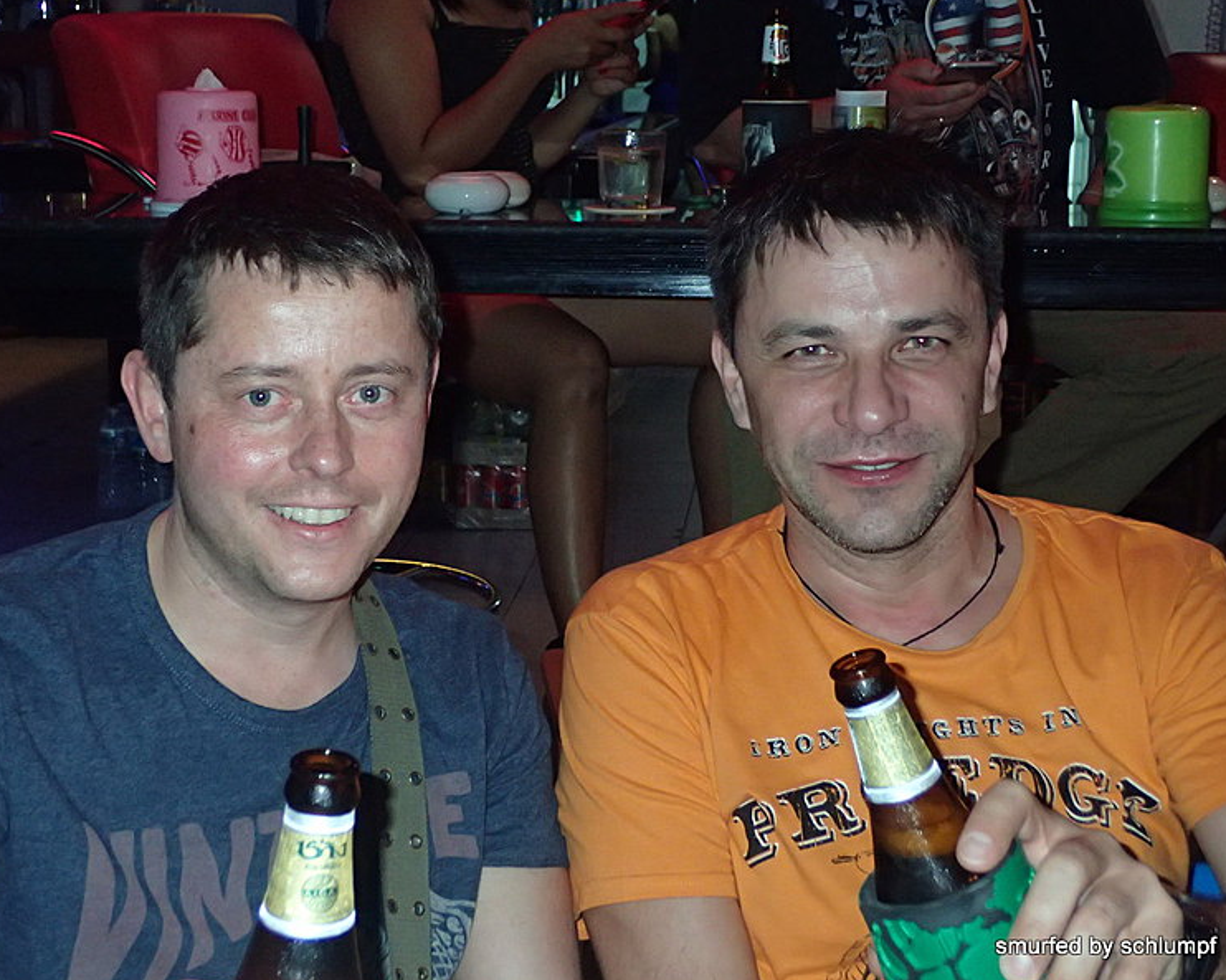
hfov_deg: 31.5
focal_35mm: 60
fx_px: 2176
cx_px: 587
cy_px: 491
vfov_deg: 25.4
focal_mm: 10.29
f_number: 3.5
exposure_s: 1/50
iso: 800
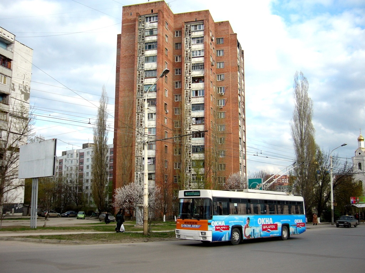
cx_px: 182
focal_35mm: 35
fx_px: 369
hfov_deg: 52.6
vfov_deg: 40.7
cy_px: 136
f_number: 2.8
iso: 50
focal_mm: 5.8
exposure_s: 1/640
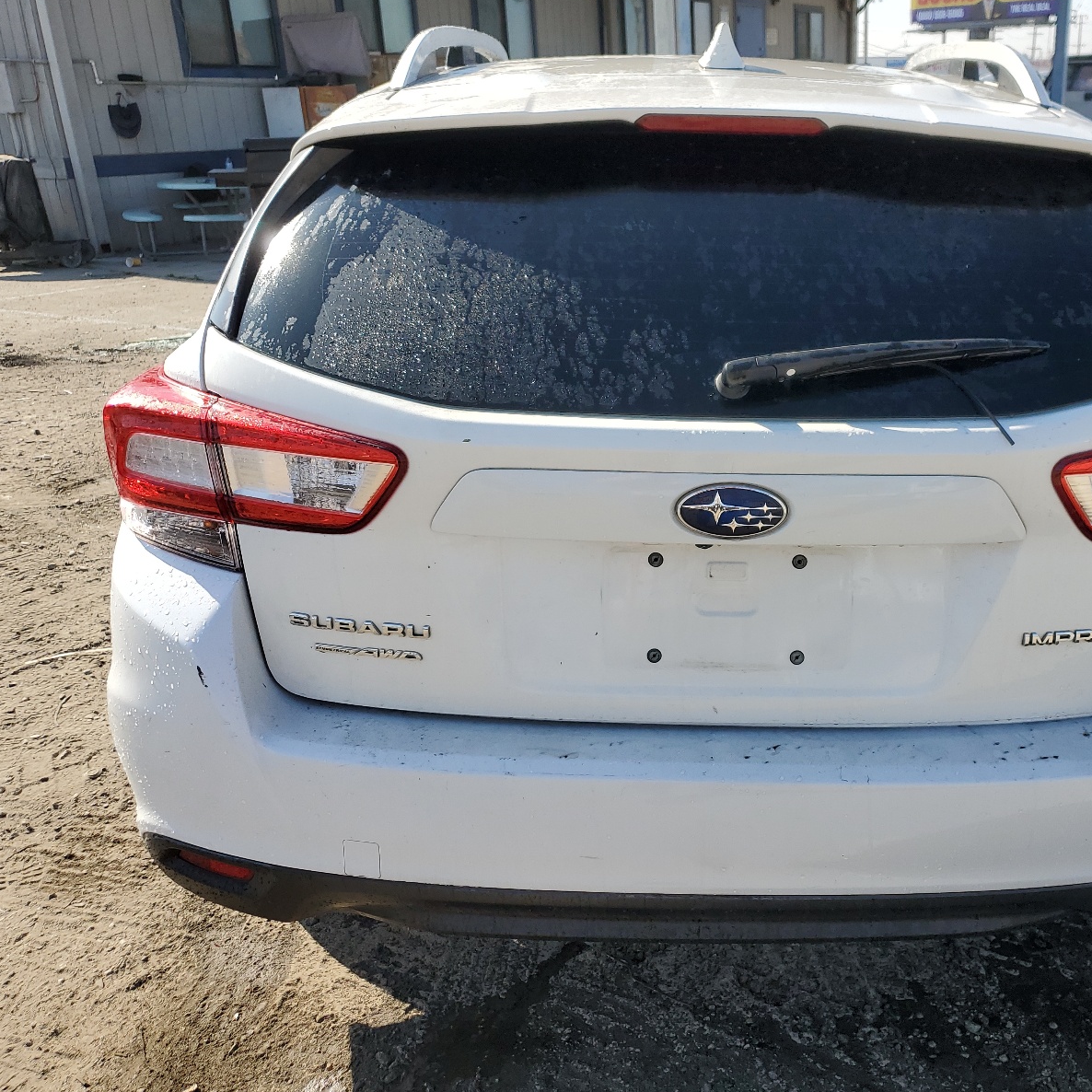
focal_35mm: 31
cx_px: 729
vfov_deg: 52.5
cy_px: 542
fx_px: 1106
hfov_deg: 51.5
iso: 50
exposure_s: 1/2000
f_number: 1.5
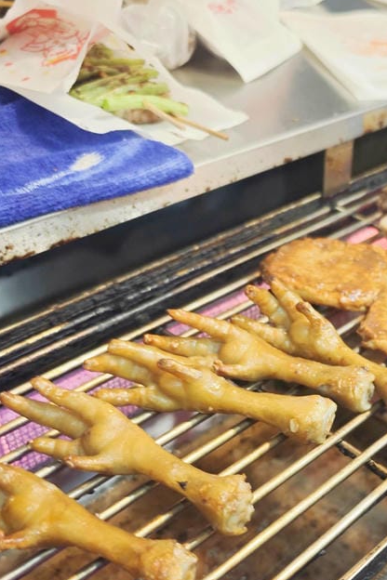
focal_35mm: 46
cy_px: 388
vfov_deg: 42.2
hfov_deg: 28.0
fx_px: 742
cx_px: 359
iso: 200
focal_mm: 8.72
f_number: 1.63
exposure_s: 1/30
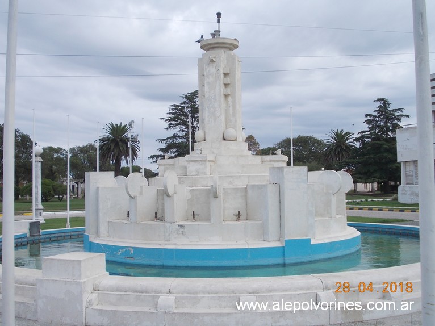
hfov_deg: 43.9
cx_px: 218
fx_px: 540
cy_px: 163
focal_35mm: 43
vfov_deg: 33.6
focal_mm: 6.1
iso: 80
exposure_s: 1/200
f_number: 6.5
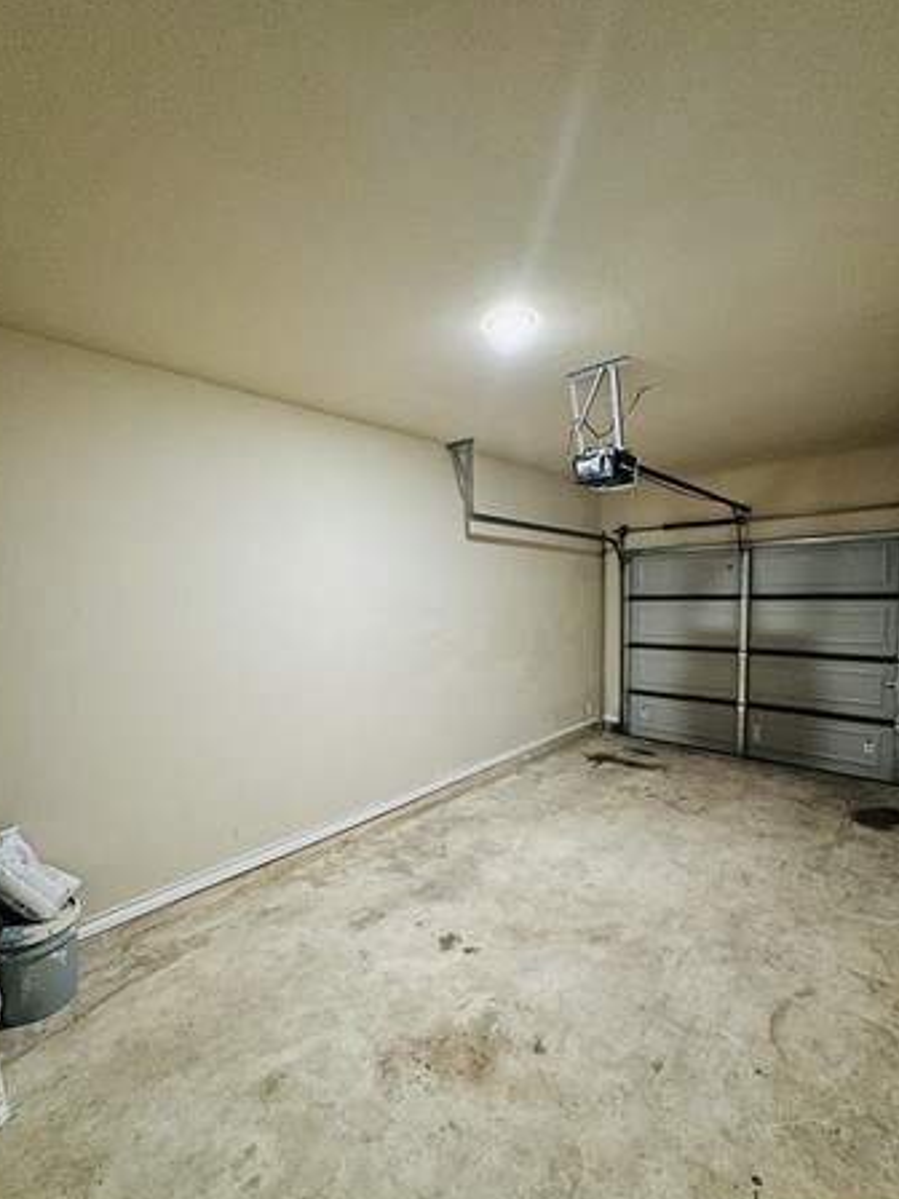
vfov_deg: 98.1
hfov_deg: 81.7
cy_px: 629
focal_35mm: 15
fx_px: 519
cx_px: 441
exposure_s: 1/60
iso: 1250
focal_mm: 2.22
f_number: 2.2
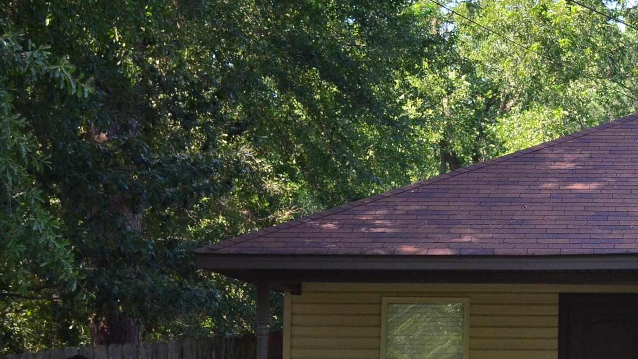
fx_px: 1946
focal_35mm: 115
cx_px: 645
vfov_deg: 10.5
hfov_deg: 18.1
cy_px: 234
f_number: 5
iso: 500
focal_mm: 32
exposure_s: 1/640
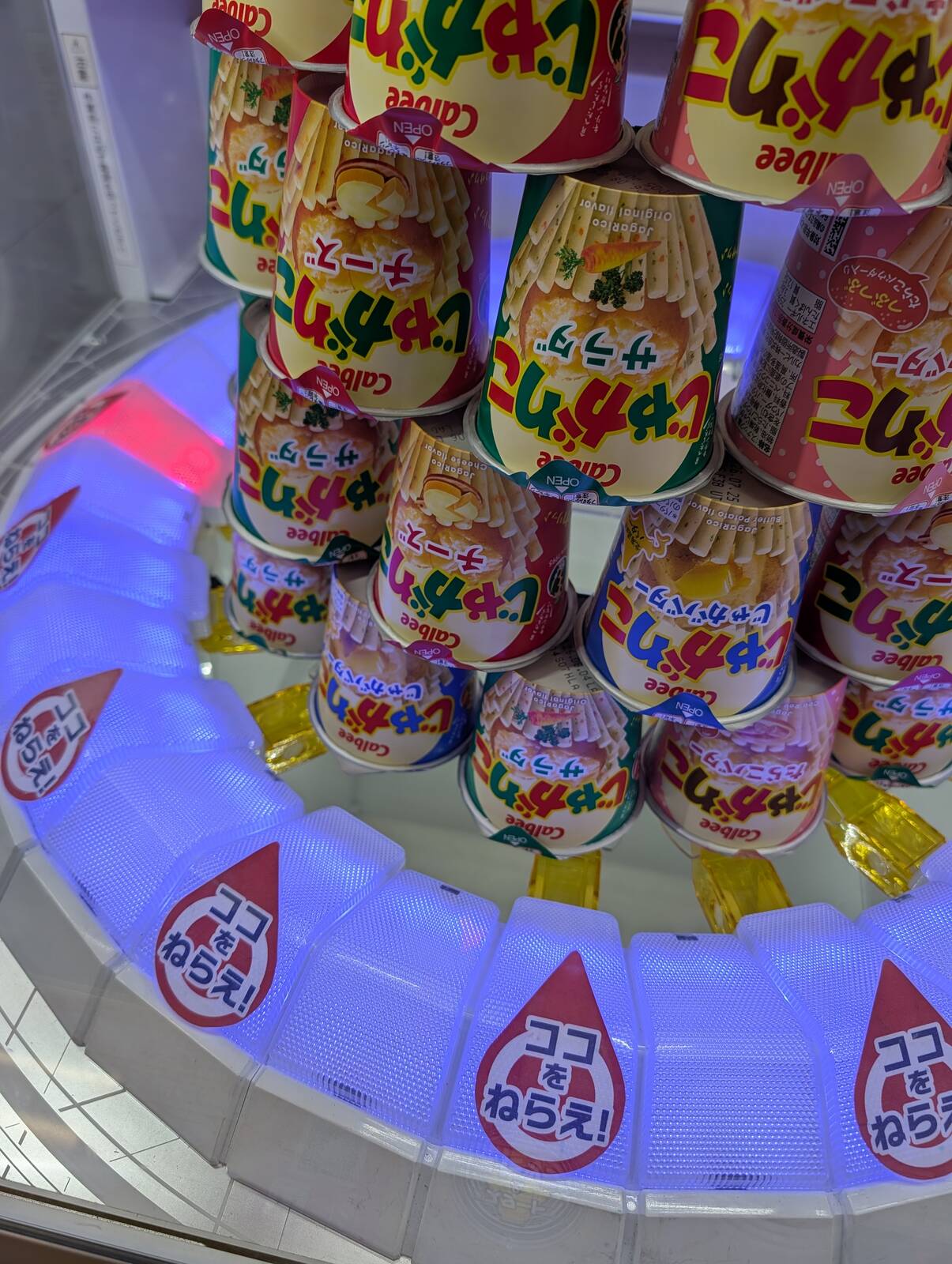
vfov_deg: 71.5
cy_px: 632
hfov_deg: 56.9
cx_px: 476
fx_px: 878
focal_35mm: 24
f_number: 1.68
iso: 24
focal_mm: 6.9
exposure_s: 1/229
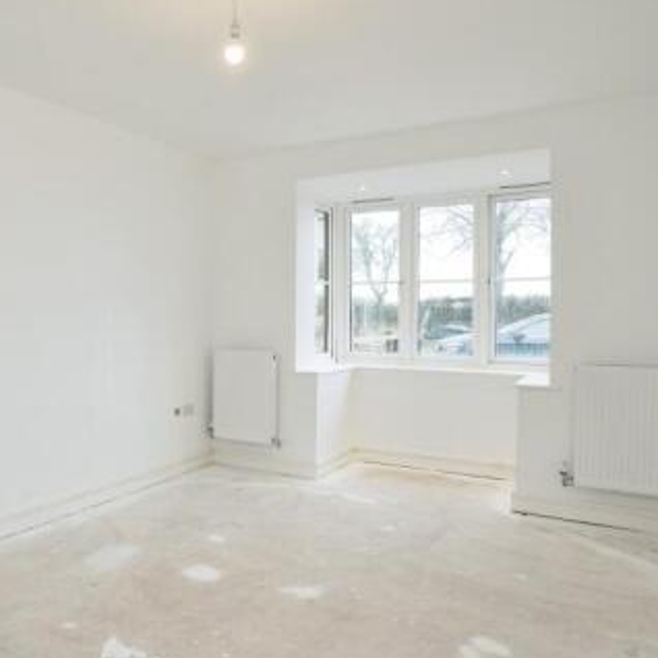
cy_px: 328
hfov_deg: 54.6
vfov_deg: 57.3
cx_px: 164
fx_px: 602
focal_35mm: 28
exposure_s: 1/125
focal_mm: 16
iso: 2000
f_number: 10
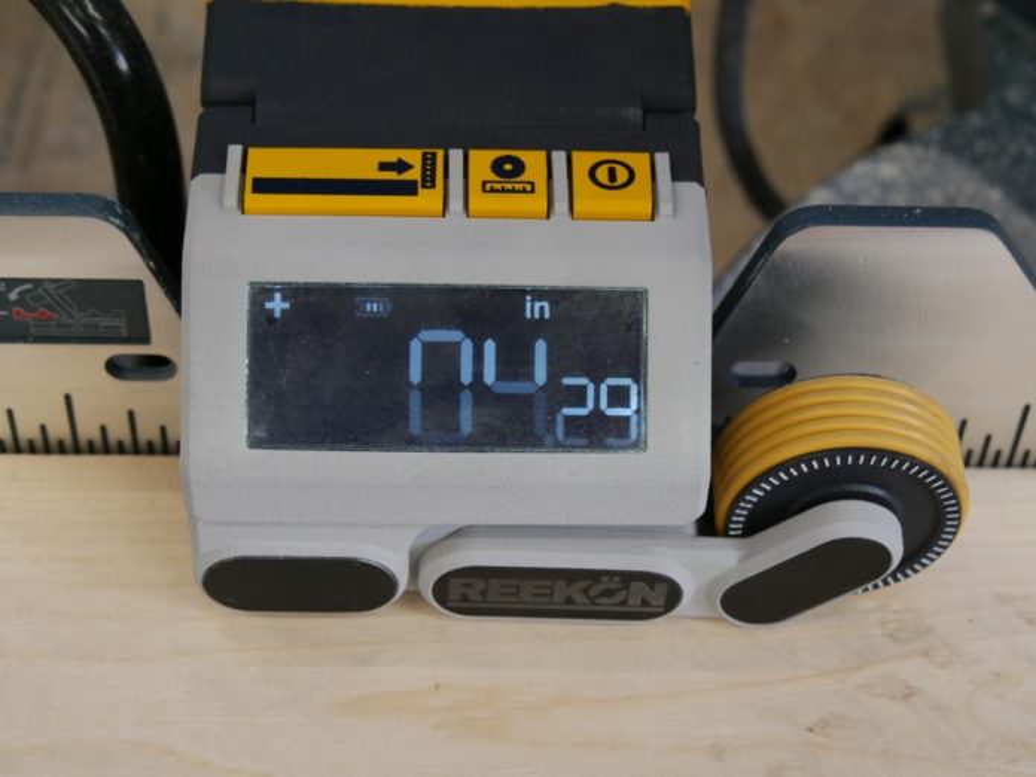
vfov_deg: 19.9
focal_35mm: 74
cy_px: 388
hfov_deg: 26.3
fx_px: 2215
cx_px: 518
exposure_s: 1/250
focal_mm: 37
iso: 2500
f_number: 4.6
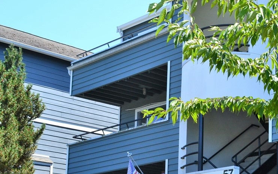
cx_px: 285
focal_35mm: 77
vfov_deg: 16.5
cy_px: 181
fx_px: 583
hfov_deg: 25.3
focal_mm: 22
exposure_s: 1/200
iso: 400
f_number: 10
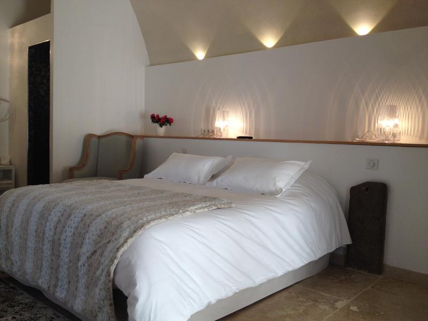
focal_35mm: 35
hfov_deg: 52.6
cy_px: 160
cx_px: 214
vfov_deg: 40.7
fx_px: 433
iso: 64
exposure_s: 1/60
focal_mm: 4.28
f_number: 2.4
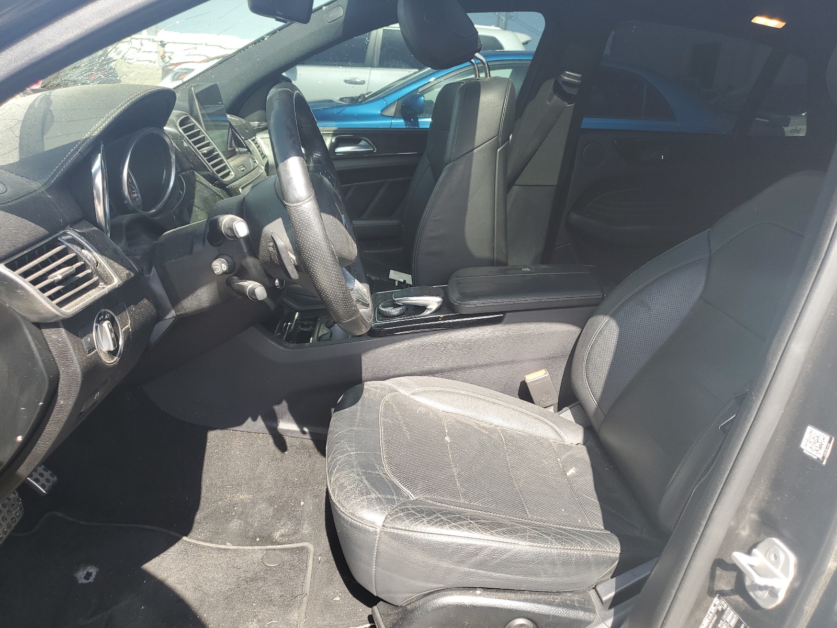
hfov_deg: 67.3
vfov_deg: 53.1
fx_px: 629
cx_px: 418
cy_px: 314
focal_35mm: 26
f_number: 1.5
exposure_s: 1/370
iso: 50
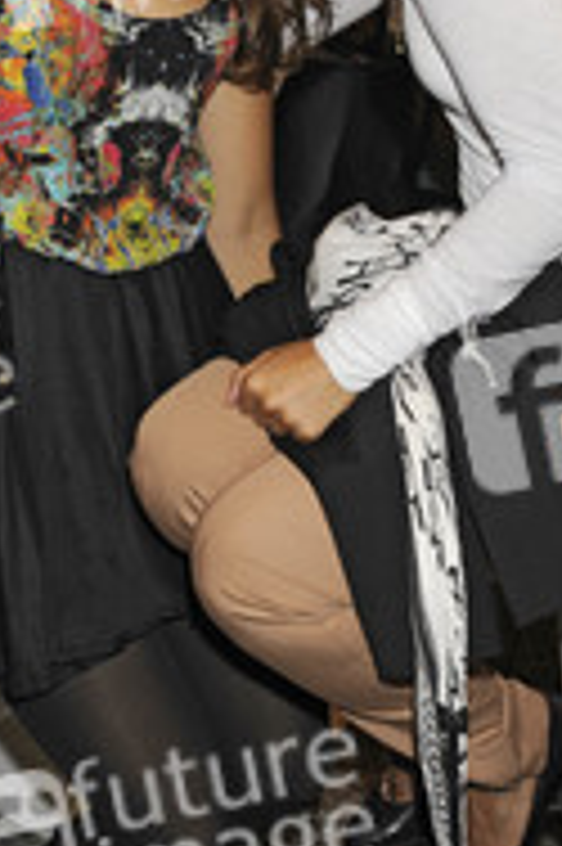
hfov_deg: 20.6
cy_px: 162
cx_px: 274
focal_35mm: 66
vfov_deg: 29.8
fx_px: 1548
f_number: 5
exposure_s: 1/50
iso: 1000
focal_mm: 31
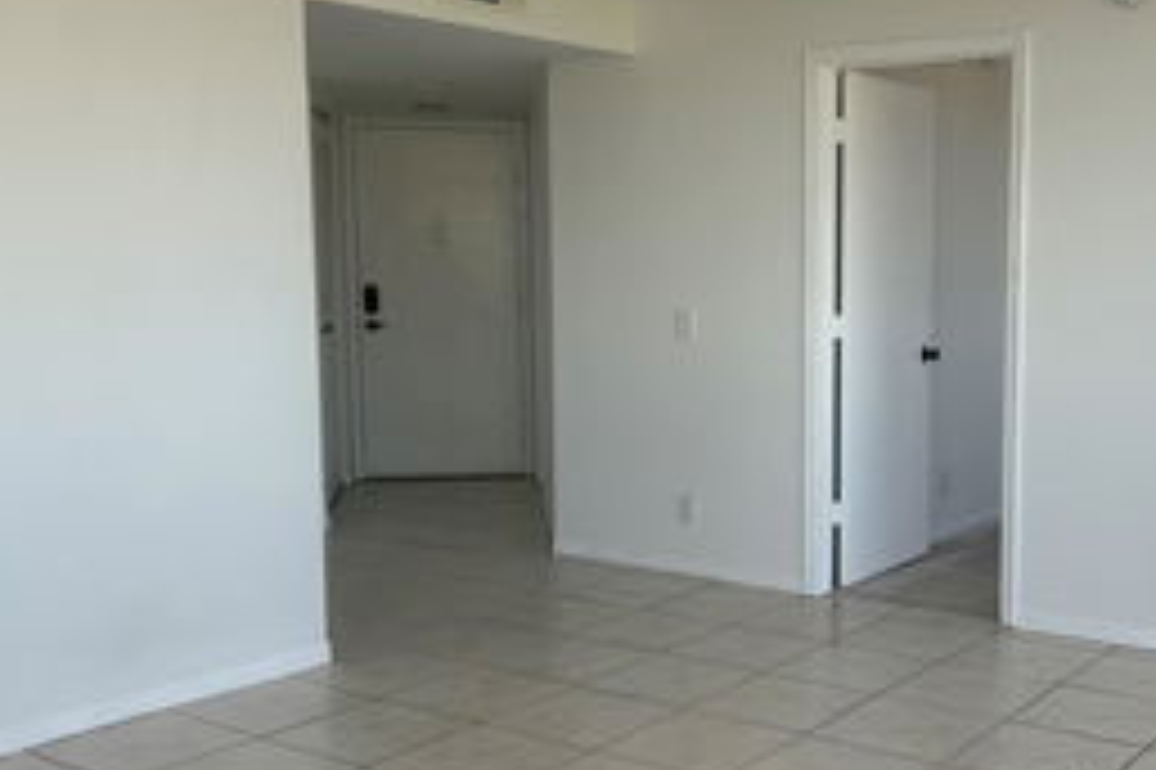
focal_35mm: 45
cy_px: 437
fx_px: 1444
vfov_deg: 29.8
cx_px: 803
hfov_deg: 42.8
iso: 40
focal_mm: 5.7
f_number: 1.5
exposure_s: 1/216
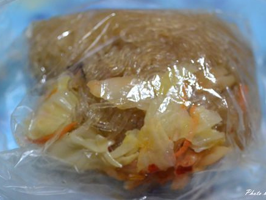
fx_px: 415
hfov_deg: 35.5
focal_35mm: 54
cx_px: 145
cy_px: 99
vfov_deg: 27.0
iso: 800
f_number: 1.8
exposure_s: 1/100
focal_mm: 18.5
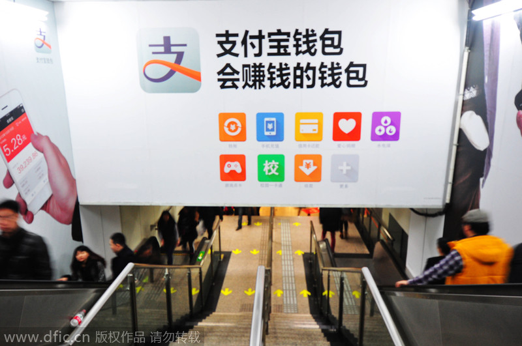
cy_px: 173
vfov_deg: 47.8
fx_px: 391
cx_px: 261
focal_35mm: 27
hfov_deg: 67.5
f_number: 4.2
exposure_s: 1/5
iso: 500
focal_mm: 18
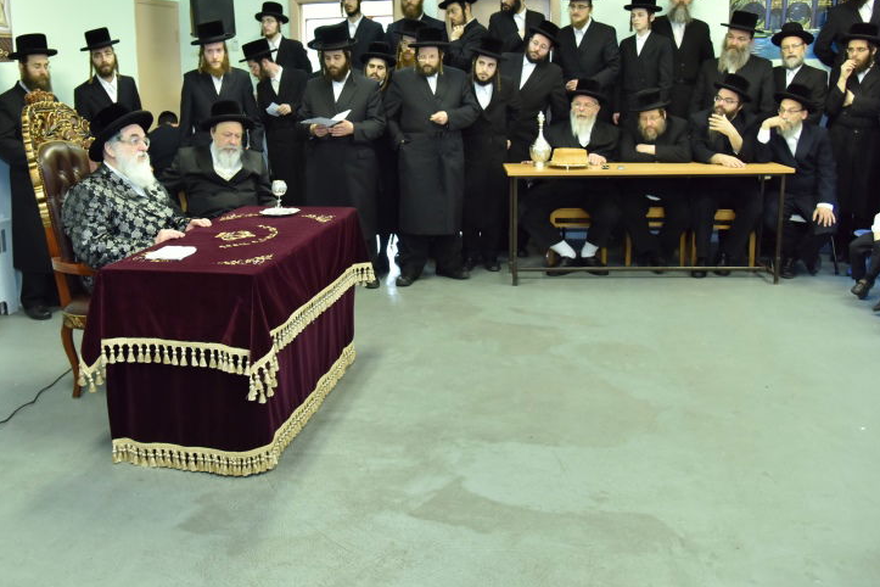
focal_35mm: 34
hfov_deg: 55.1
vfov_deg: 38.7
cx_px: 326
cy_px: 225
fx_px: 831
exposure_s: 1/125
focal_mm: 24
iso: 1600
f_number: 4
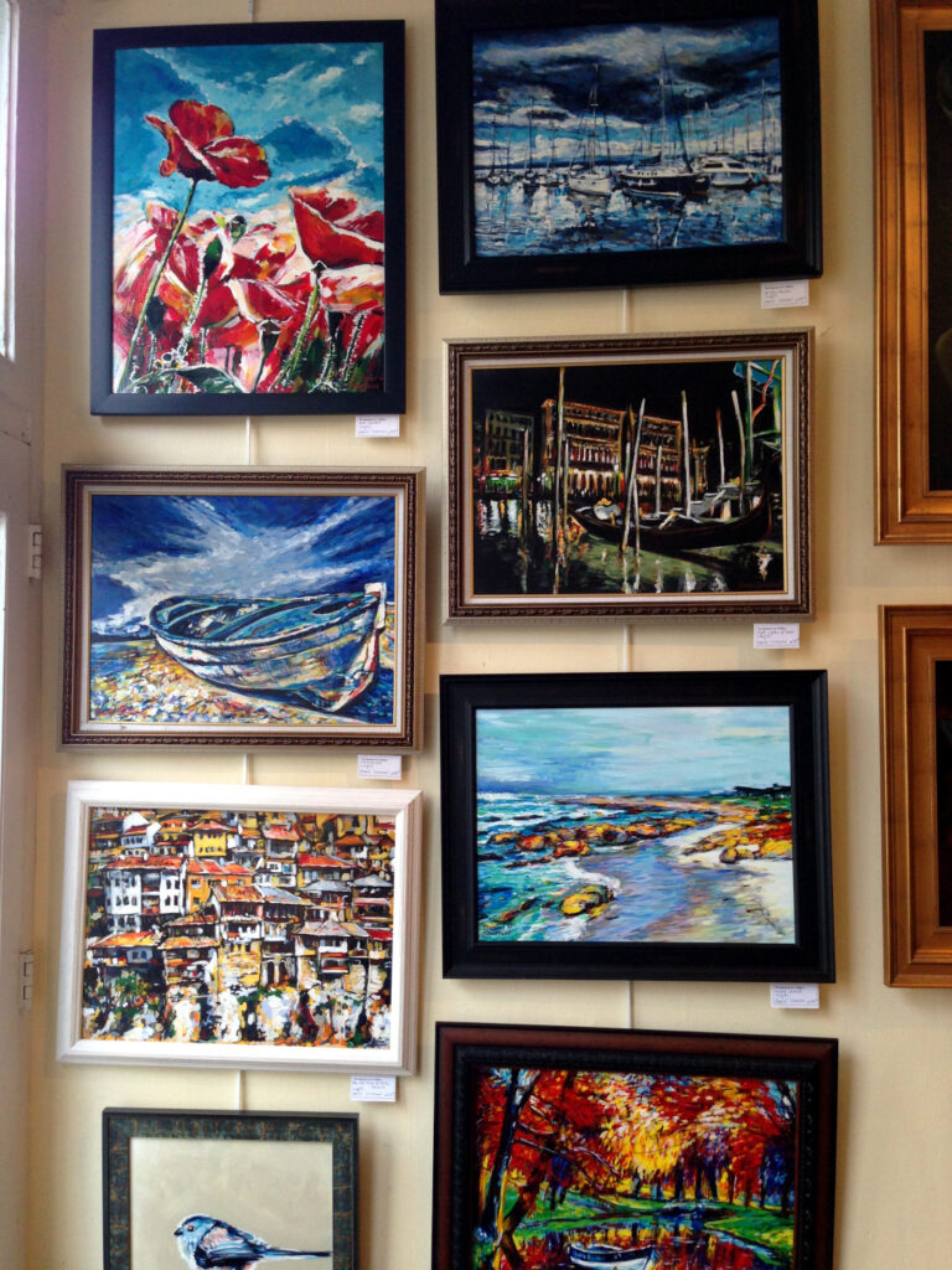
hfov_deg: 42.9
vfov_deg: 55.4
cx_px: 476
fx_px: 1210
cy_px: 635
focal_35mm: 33
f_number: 2.4
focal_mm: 4.12
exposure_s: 1/120
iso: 100
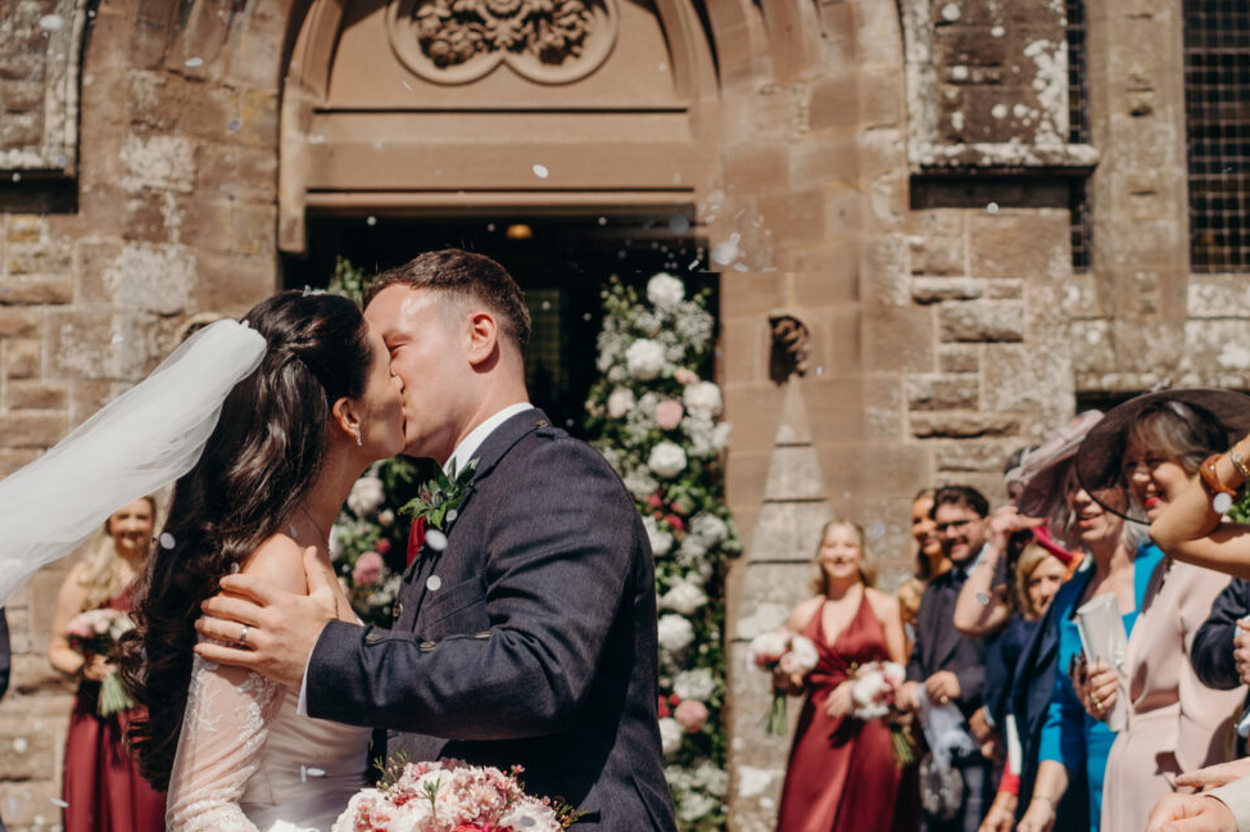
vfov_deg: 14.8
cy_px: 201
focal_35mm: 92
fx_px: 3192
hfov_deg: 22.0
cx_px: 868
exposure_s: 1/8000
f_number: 2.8
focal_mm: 35
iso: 200
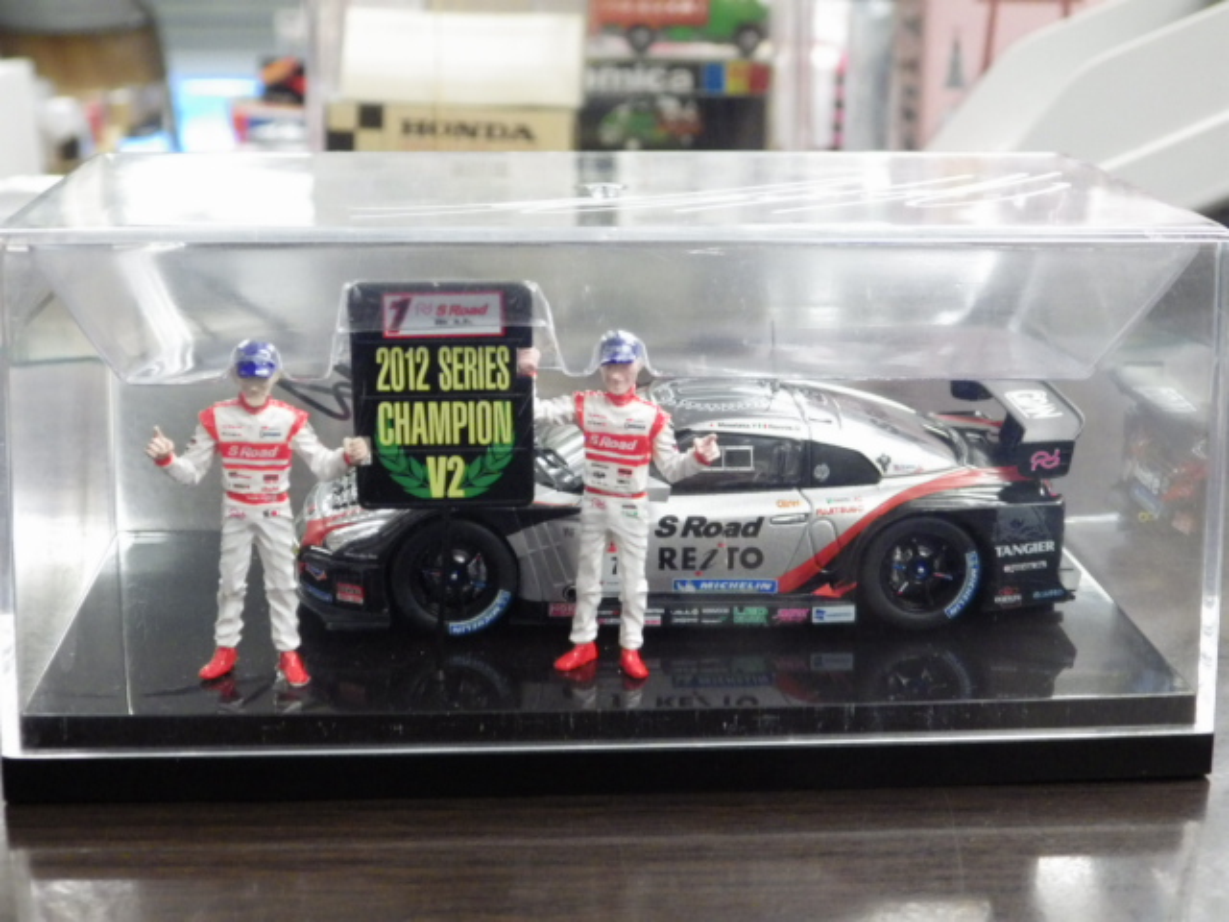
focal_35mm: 59
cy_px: 461
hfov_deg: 32.7
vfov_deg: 24.8
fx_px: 2095
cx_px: 614
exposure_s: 1/30
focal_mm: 10.7
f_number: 4
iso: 800
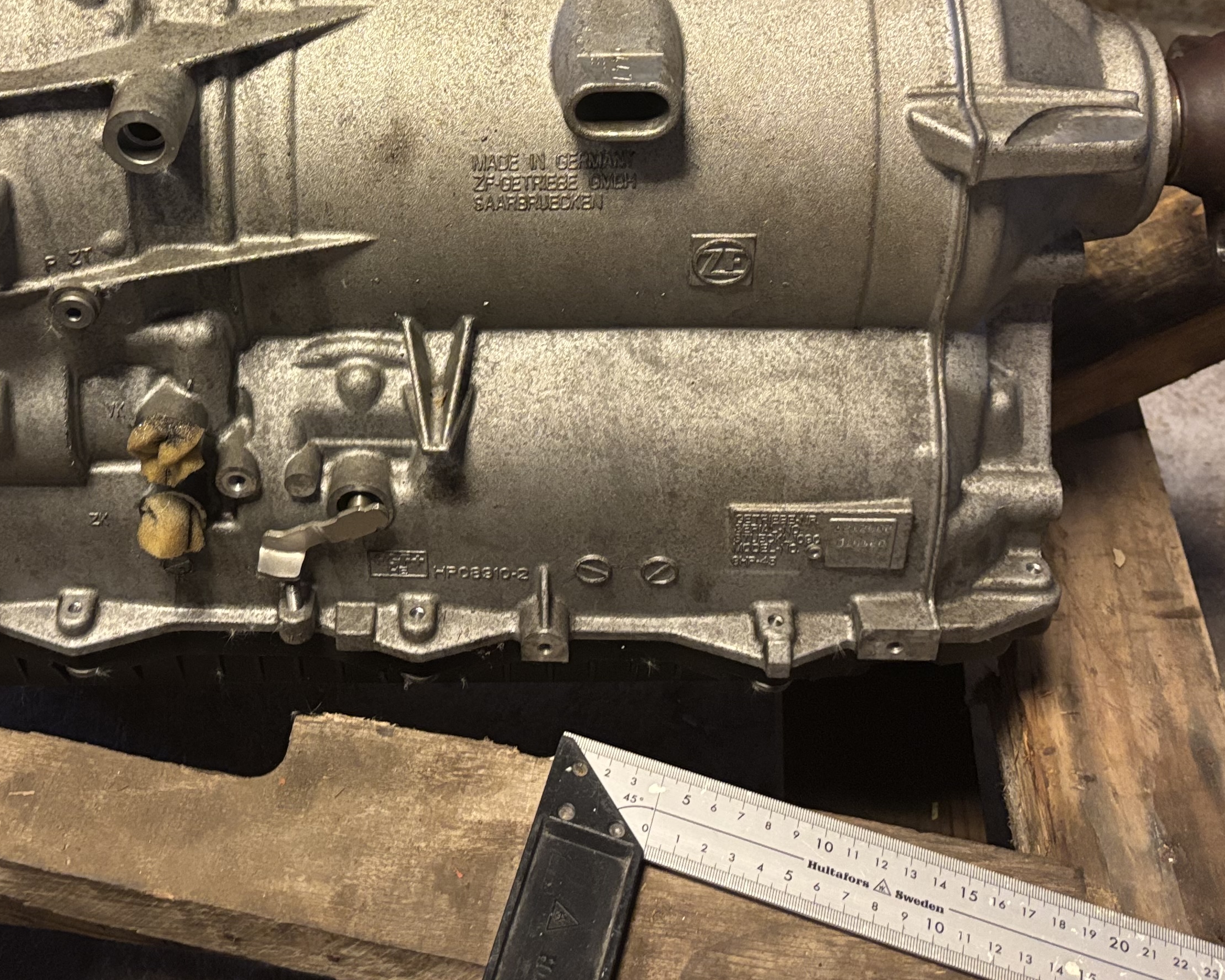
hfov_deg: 39.6
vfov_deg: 31.6
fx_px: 1668
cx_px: 362
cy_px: 153
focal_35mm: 46
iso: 320
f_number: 1.6
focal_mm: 5.96
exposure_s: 1/50
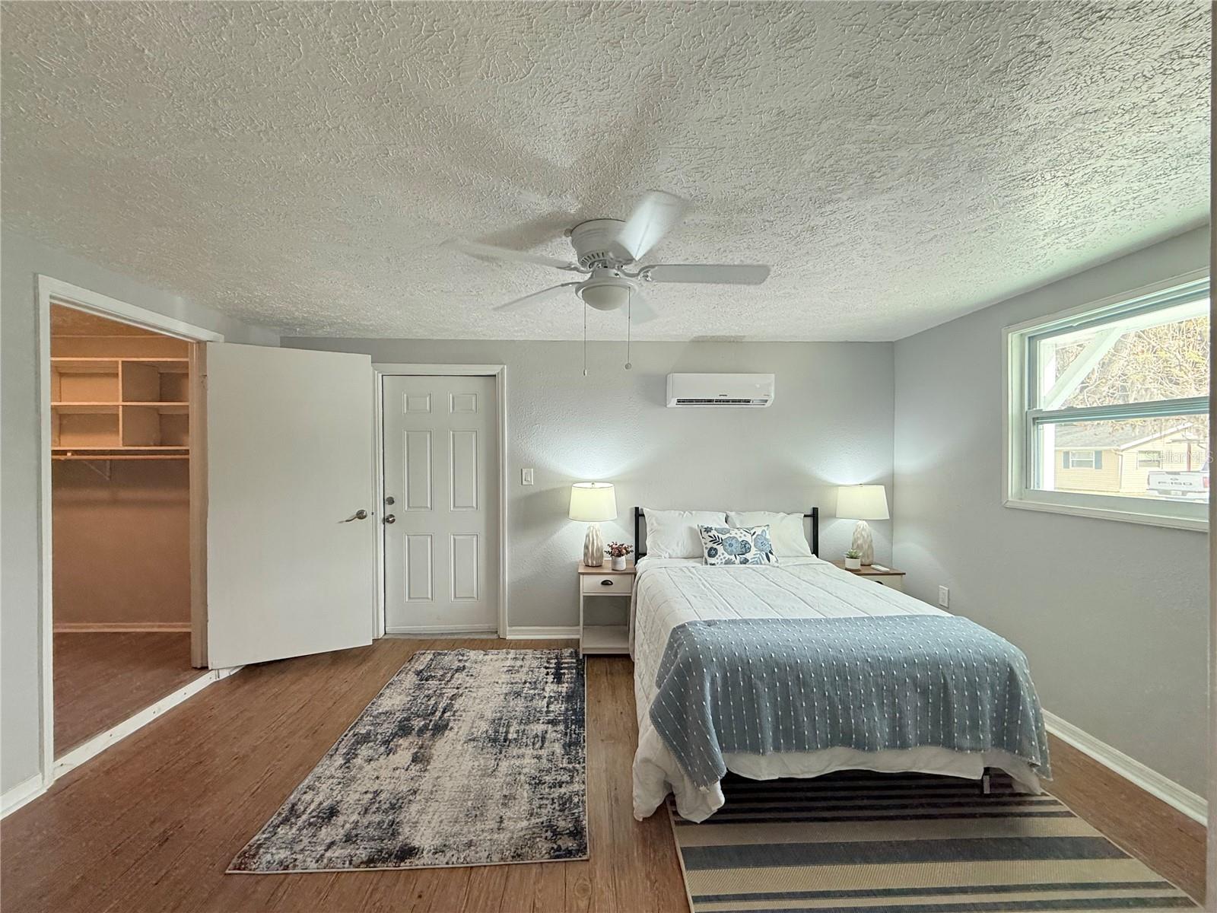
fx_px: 492
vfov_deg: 85.7
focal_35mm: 14
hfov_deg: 102.1
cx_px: 608
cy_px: 456
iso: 100
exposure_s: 1/120
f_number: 2.2
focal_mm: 2.22
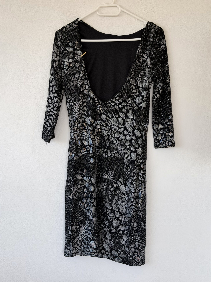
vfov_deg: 39.7
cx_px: 106
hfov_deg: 30.3
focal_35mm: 48
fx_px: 390
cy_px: 141
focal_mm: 6.76
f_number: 1.78
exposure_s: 1/260
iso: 64
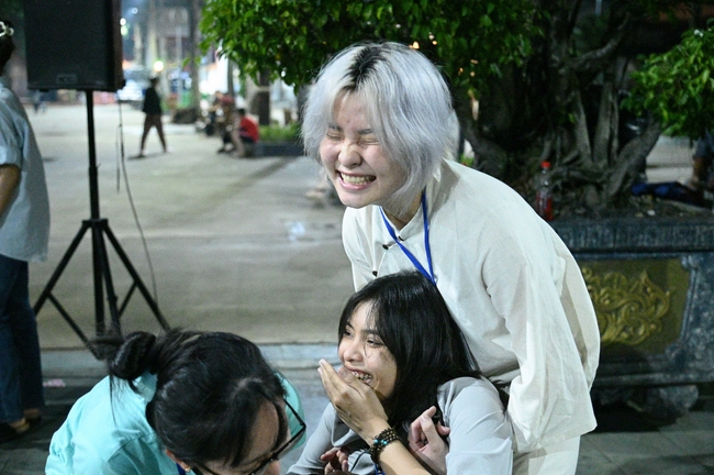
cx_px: 357
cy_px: 238
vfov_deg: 28.0
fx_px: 951
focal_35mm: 48
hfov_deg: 41.2
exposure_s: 1/200
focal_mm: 48
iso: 40000
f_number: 4
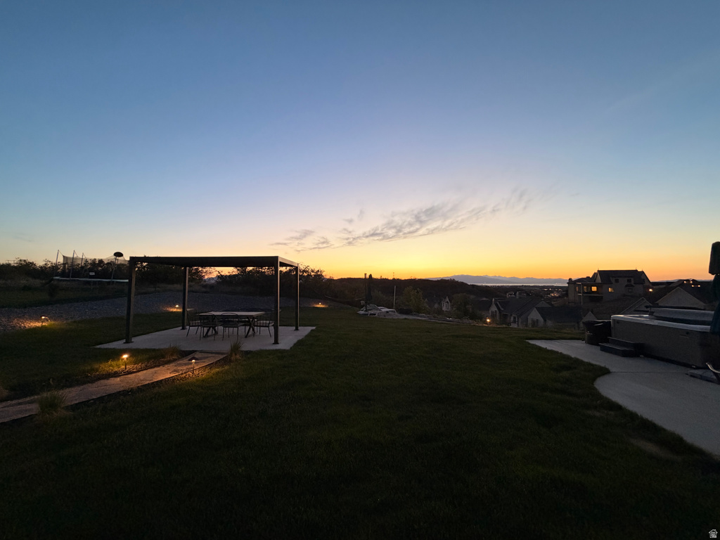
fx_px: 291
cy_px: 270
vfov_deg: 85.7
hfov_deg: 102.1
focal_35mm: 14
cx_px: 360
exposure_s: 1/79
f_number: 2.2
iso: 320
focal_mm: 2.22
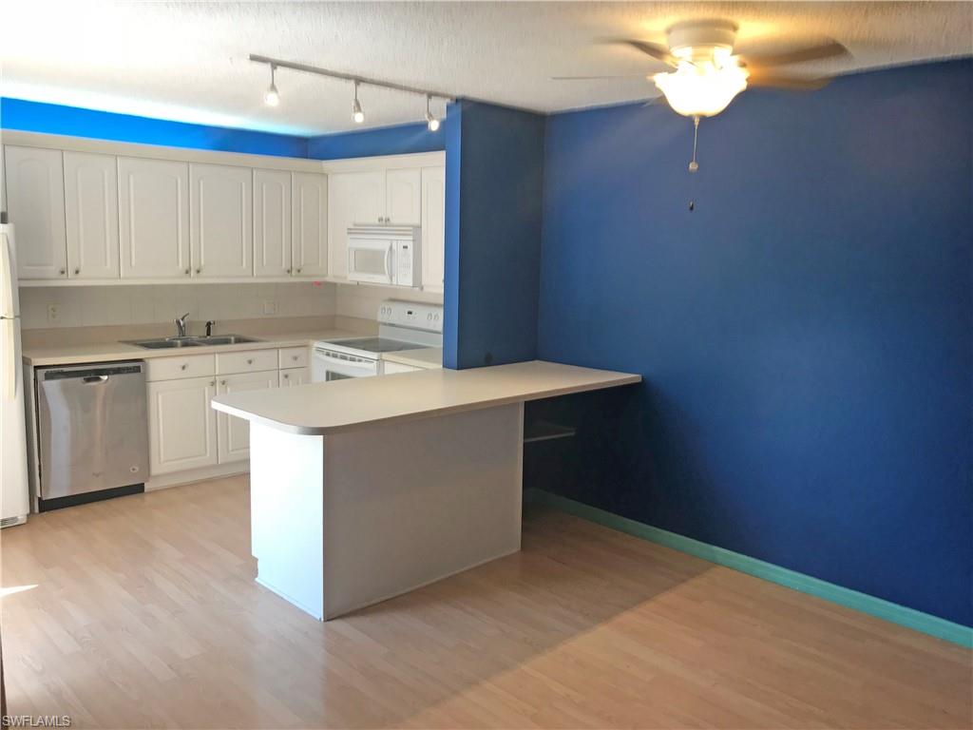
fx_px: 787
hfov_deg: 63.4
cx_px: 486
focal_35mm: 28
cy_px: 365
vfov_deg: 49.7
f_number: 1.8
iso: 25
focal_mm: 3.99
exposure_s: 1/40
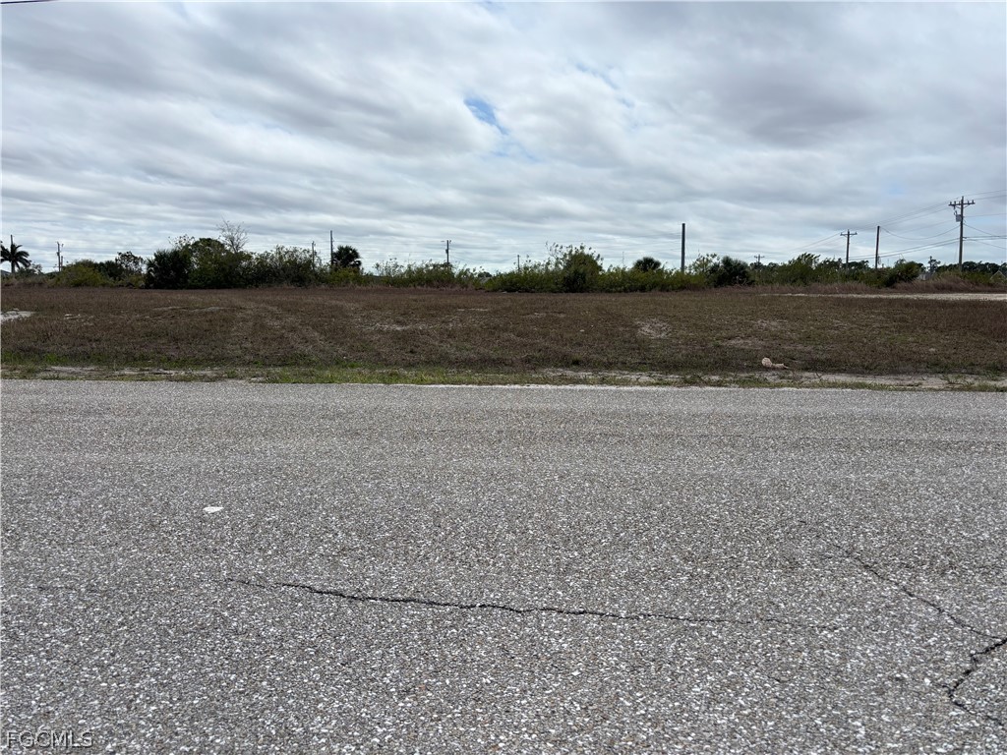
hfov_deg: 67.3
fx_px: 756
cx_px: 504
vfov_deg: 53.1
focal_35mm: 26
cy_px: 378
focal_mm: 5.96
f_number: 1.6
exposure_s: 1/7194
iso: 50
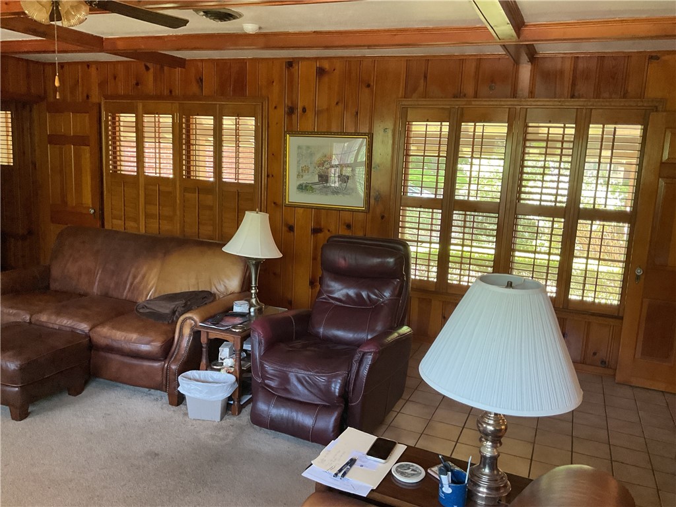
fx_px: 566
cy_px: 254
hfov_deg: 61.7
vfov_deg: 48.2
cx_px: 338
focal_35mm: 29
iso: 200
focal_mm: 3
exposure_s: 1/60
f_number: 1.8
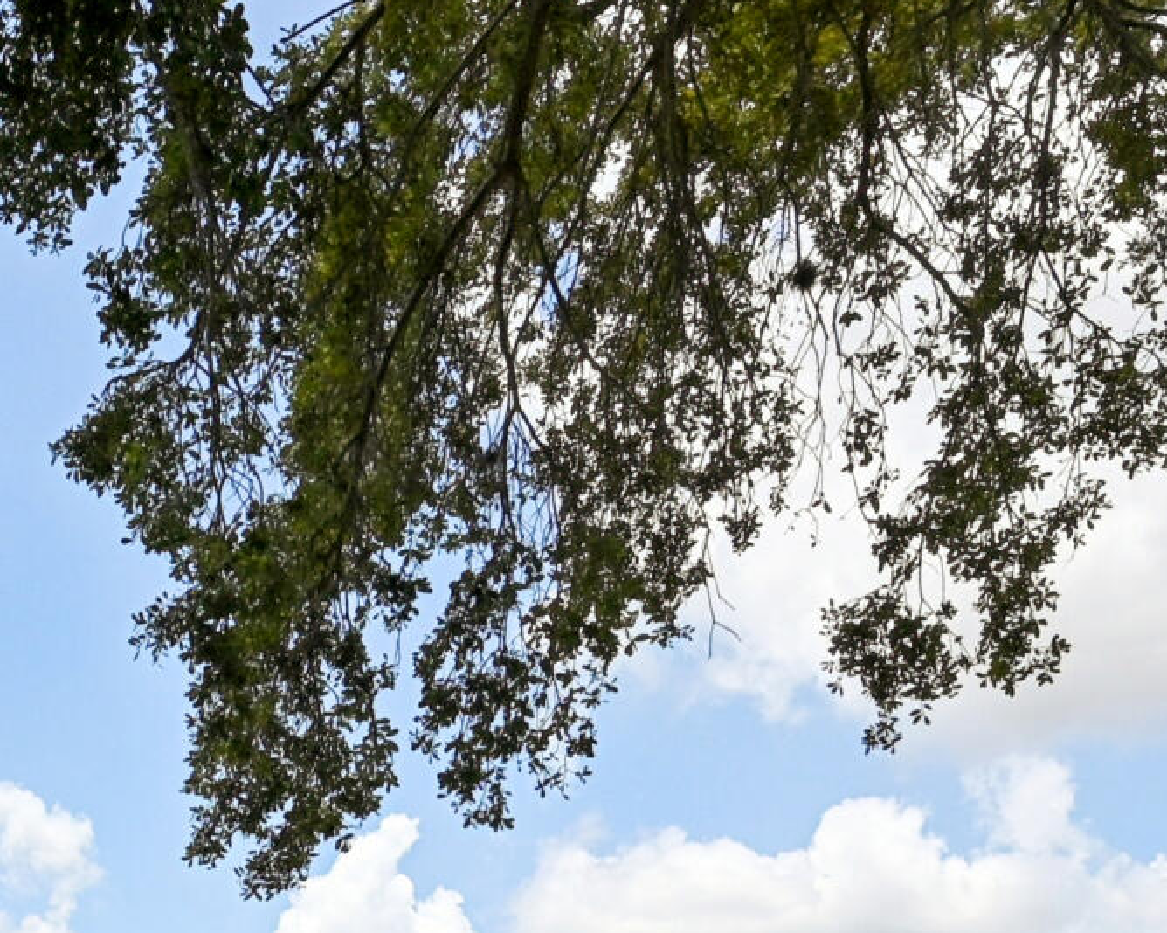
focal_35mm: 59
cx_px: -217
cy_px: 1415
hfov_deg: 28.1
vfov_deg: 21.5
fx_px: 2037
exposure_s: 1/3200
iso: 800
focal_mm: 14
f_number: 8
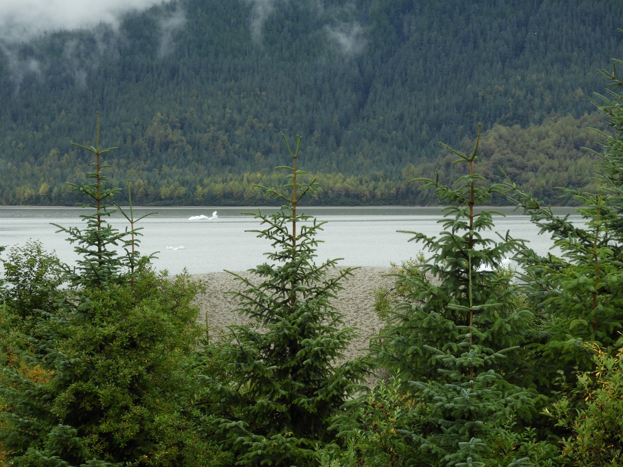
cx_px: 312
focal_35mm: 125
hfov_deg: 15.8
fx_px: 2250
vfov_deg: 11.9
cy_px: 234
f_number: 5
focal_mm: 22.4
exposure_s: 1/200
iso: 100
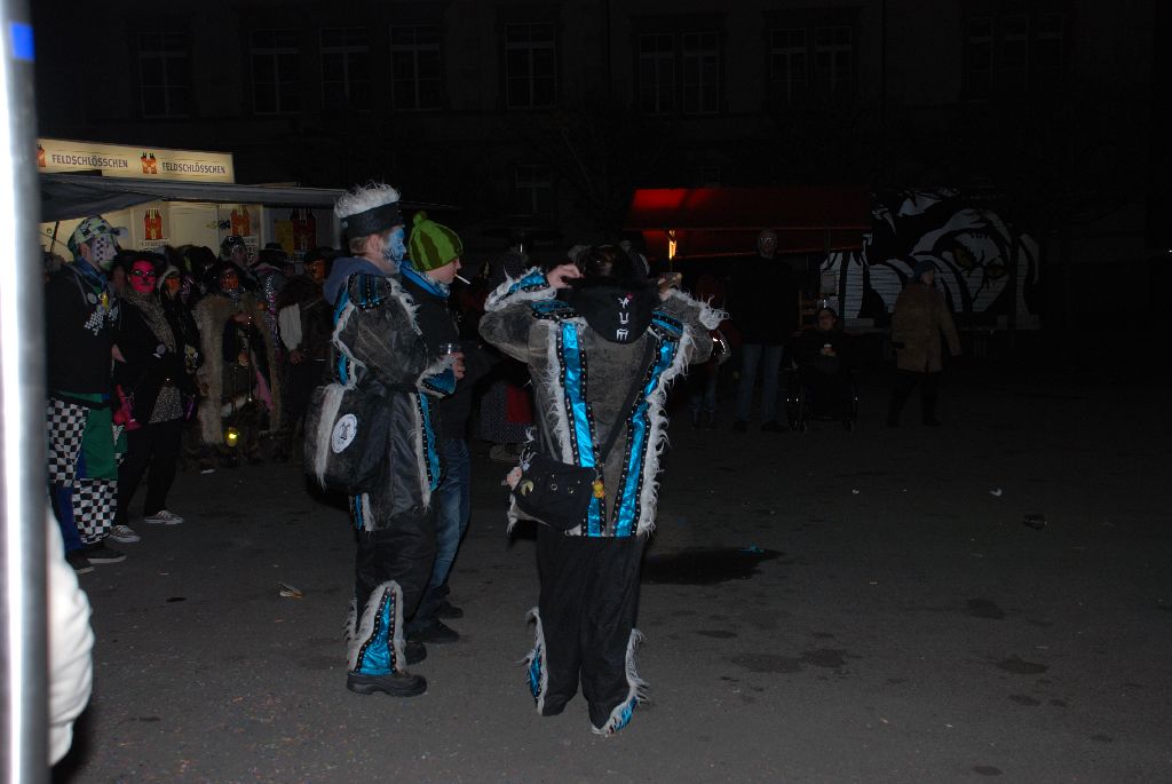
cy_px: 392
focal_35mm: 39
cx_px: 586
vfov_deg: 34.3
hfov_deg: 49.5
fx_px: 1271
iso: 200
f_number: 4
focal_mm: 26
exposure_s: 1/60
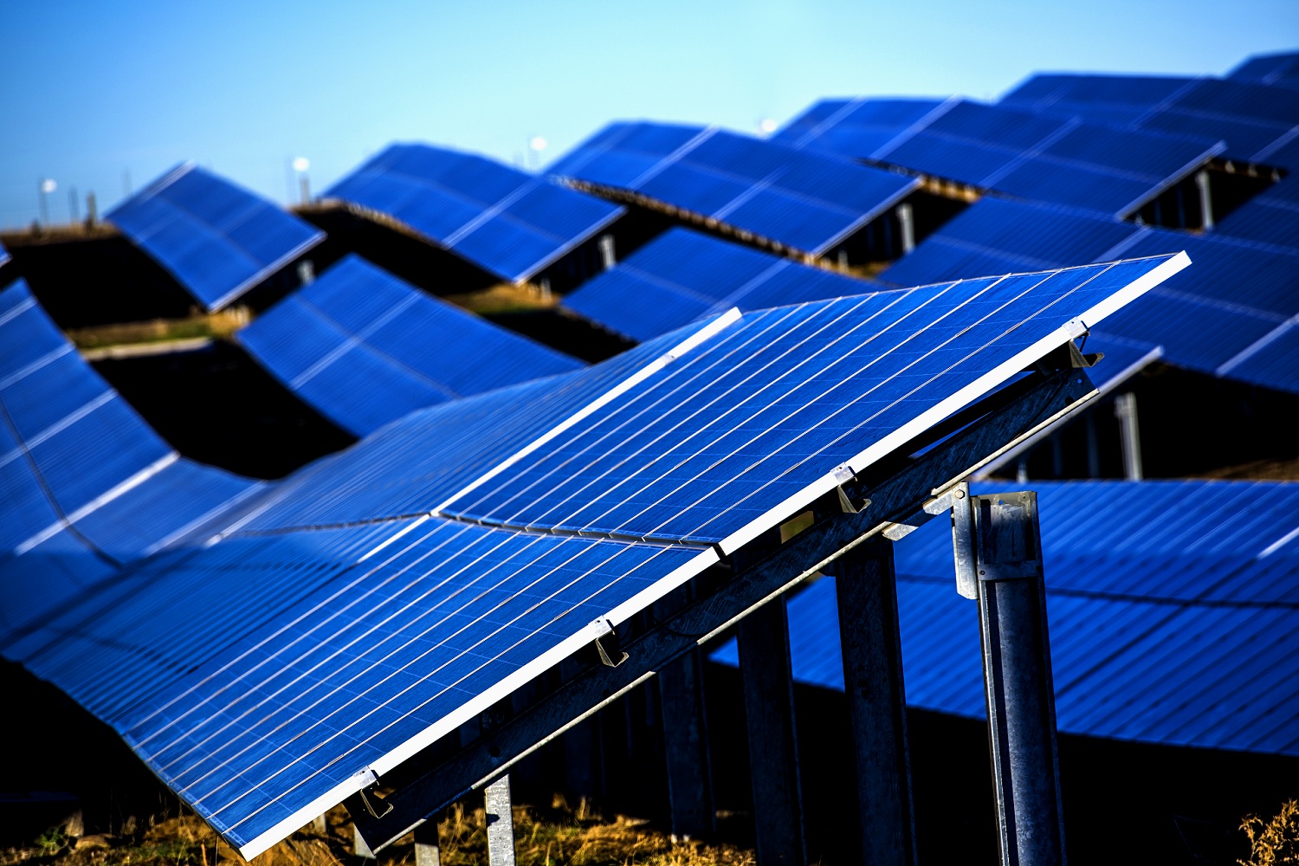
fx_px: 7216
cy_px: 433
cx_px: 650
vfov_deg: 6.9
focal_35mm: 200
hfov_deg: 10.3
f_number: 4.5
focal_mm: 200
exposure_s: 1/320
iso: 31
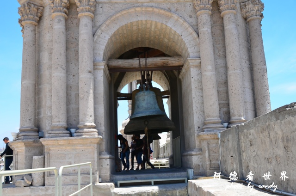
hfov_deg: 51.4
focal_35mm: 38
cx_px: 148
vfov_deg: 35.3
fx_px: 308
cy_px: 98
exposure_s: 1/250
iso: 100
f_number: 5.6
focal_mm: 25
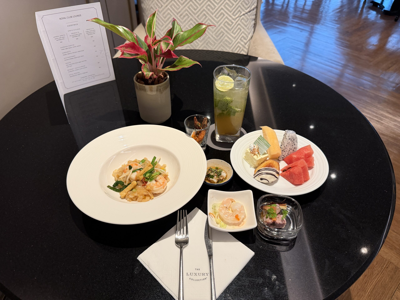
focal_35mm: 24
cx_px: 200
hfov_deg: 71.6
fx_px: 277
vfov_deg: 56.8
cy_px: 150
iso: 250
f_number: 1.78
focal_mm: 6.76
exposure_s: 1/50
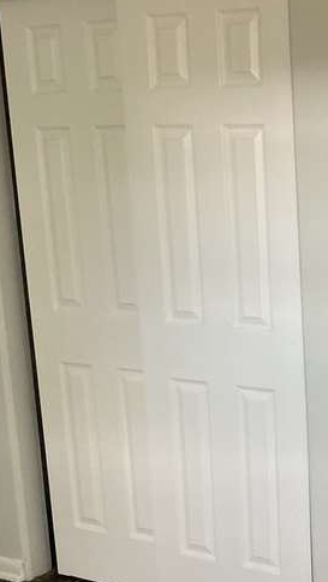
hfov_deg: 17.3
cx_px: 345
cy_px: 388
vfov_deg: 30.7
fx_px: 1049
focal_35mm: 68
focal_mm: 3.99
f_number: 1.8
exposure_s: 1/60
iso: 160
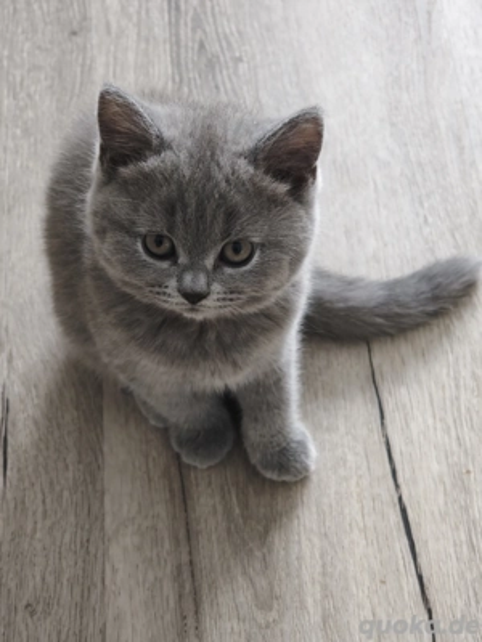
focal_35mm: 73
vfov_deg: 26.7
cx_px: 241
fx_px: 1355
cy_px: 321
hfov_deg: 20.2
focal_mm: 9
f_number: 2
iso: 3200
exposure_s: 1/25.7
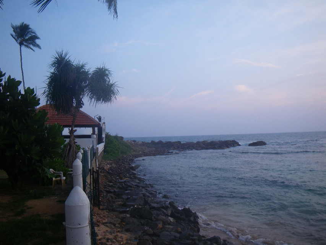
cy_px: 122
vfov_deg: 49.8
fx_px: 264
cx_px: 163
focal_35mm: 28
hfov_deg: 63.4
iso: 64
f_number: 3.5
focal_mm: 5
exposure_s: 1/50
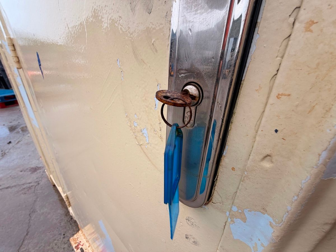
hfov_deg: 102.1
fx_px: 136
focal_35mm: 14
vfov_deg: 85.7
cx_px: 168
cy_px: 126
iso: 50
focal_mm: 2.22
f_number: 2.2
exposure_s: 1/121
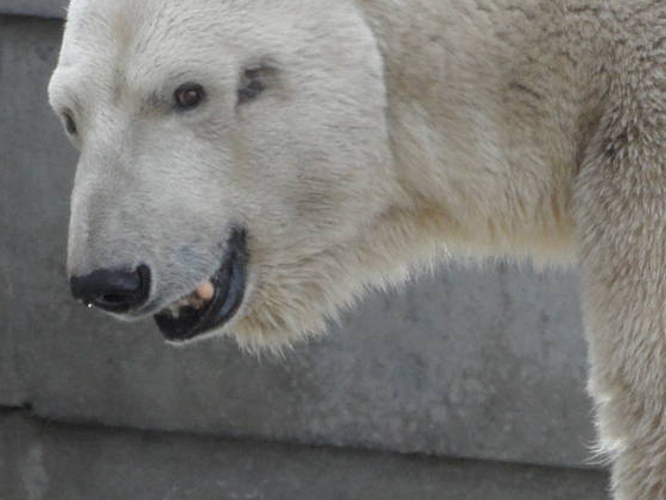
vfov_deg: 1.4
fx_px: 19763
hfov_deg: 1.9
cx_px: 581
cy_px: 340
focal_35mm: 1027
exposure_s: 1/250
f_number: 5.8
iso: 200
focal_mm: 58.5
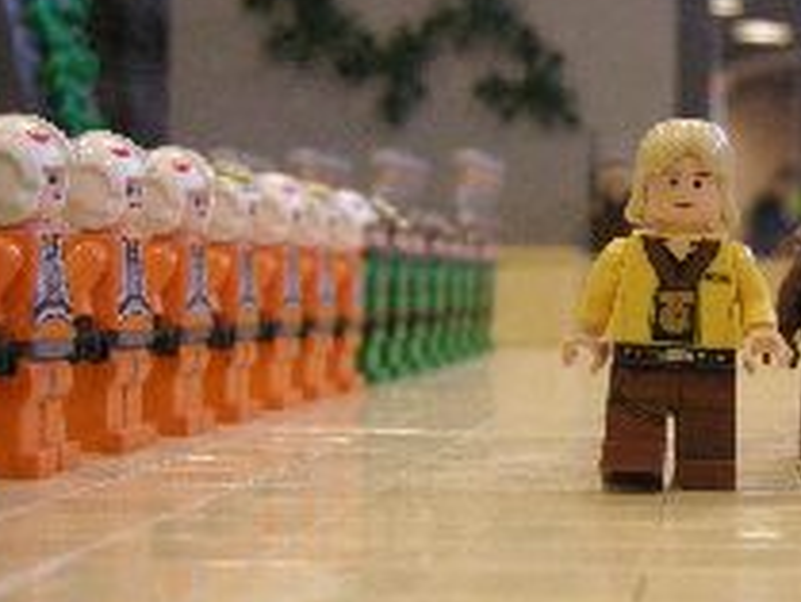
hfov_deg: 22.0
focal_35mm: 86
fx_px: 1991
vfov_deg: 17.2
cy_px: 289
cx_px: 782
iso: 400
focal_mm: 7.5
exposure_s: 1/27.5
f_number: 2.7
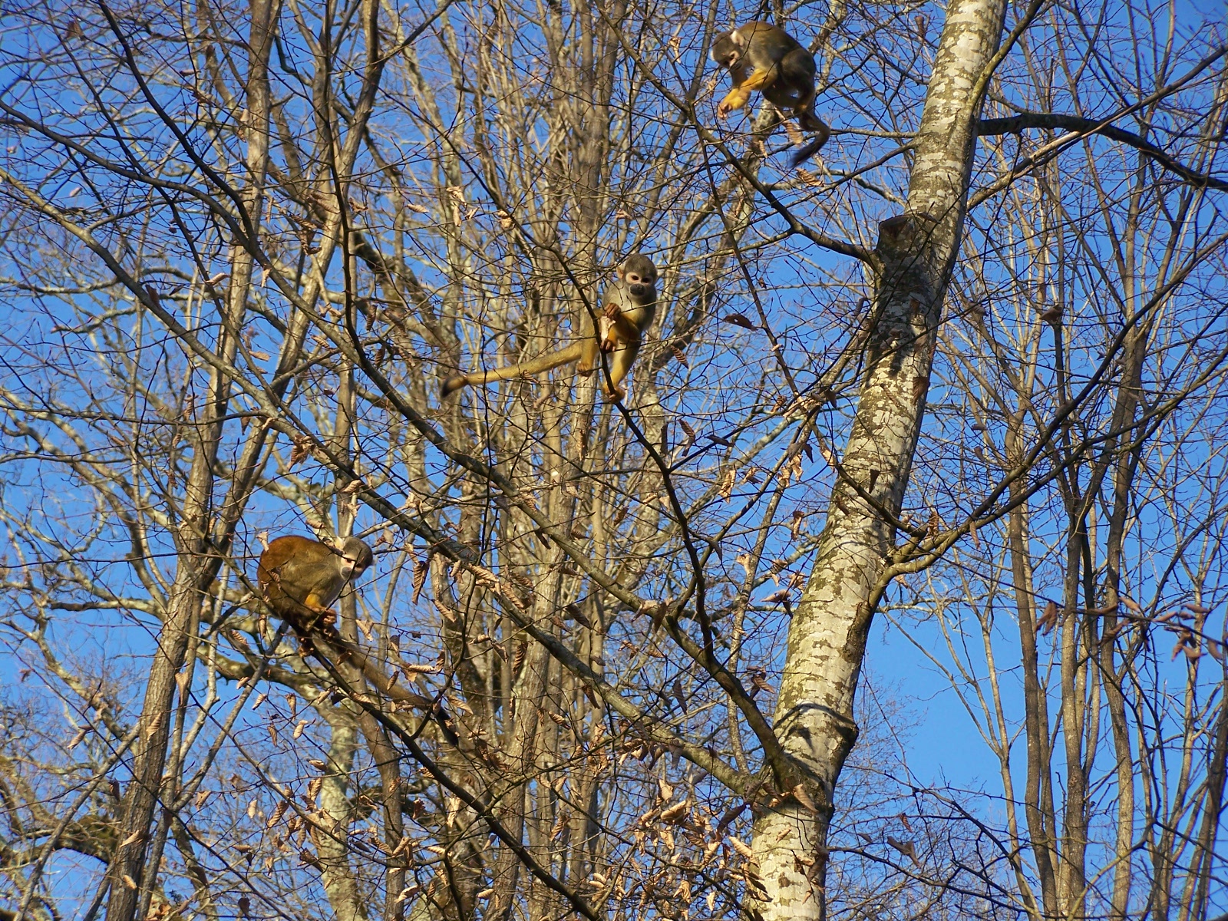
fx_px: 3725
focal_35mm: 105
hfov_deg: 18.7
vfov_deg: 14.1
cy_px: 460
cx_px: 614
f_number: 3.2
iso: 64
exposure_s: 1/320
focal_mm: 17.5
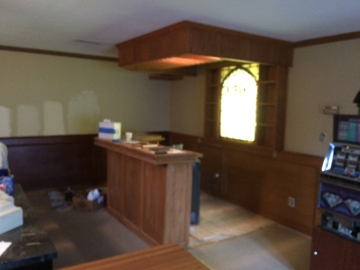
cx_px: 180
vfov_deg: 48.2
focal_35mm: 29
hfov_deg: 61.7
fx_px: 302
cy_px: 135
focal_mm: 4.15
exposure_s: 1/15
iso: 640
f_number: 2.2
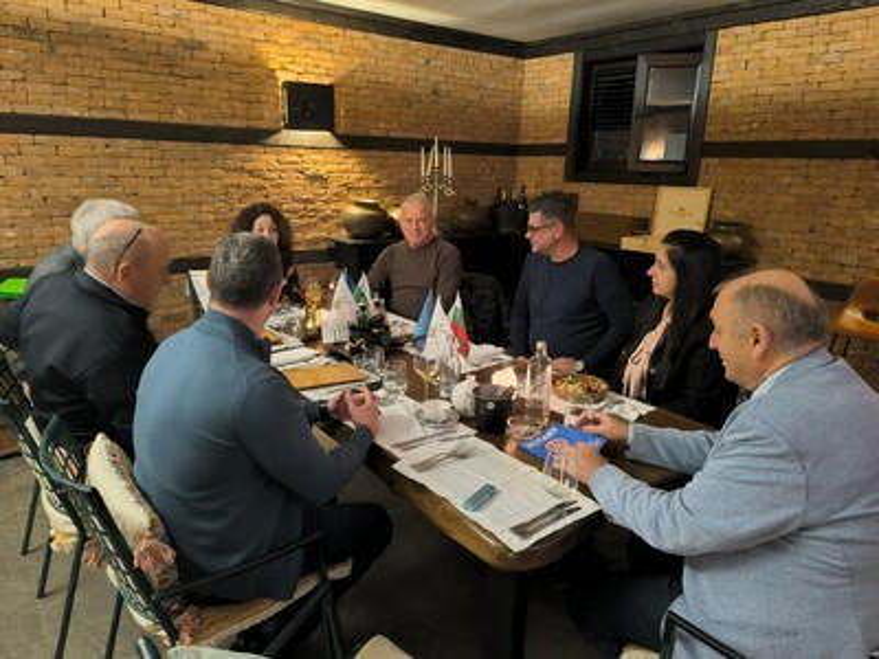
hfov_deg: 73.9
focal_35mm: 23
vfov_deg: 58.9
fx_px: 584
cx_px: 440
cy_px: 330
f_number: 1.65
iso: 4000
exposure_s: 1/14.3
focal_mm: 6.14
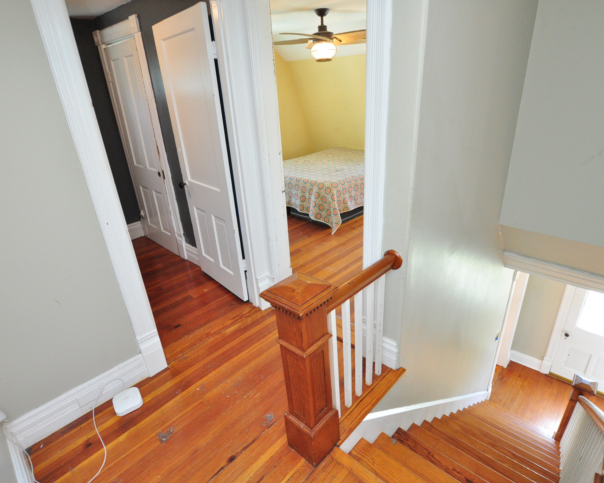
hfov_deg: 81.5
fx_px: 350
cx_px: 308
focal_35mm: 20
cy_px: 243
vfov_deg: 69.2
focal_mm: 11
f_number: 4.5
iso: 1250
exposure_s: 1/60
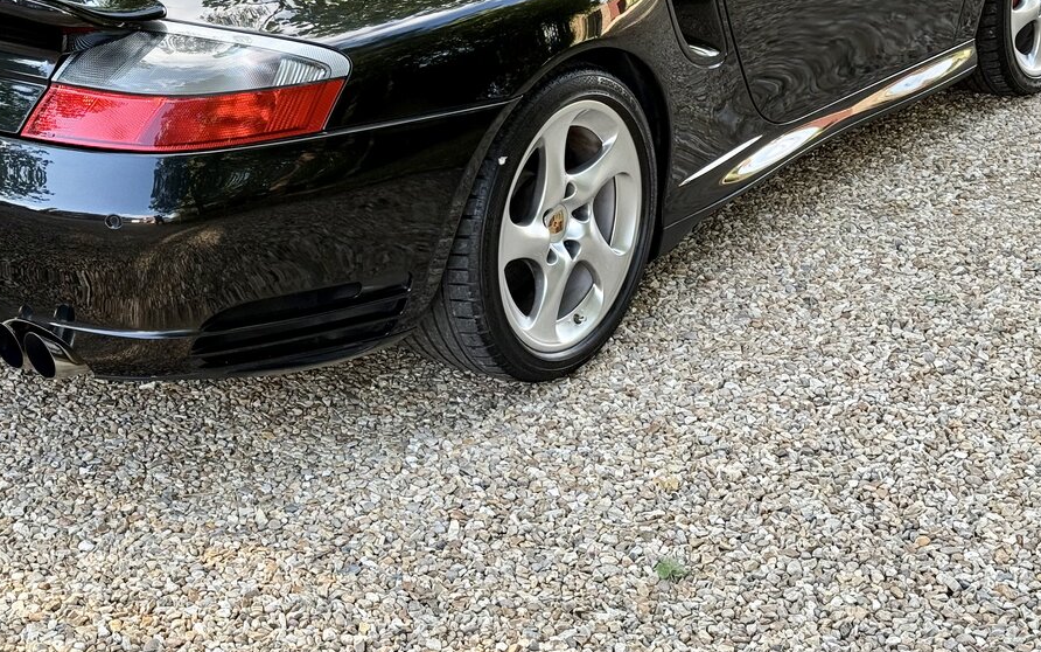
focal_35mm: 73
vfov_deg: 17.7
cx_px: 392
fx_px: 2072
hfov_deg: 28.1
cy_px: 140
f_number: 1.78
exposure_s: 1/233
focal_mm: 6.76
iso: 80
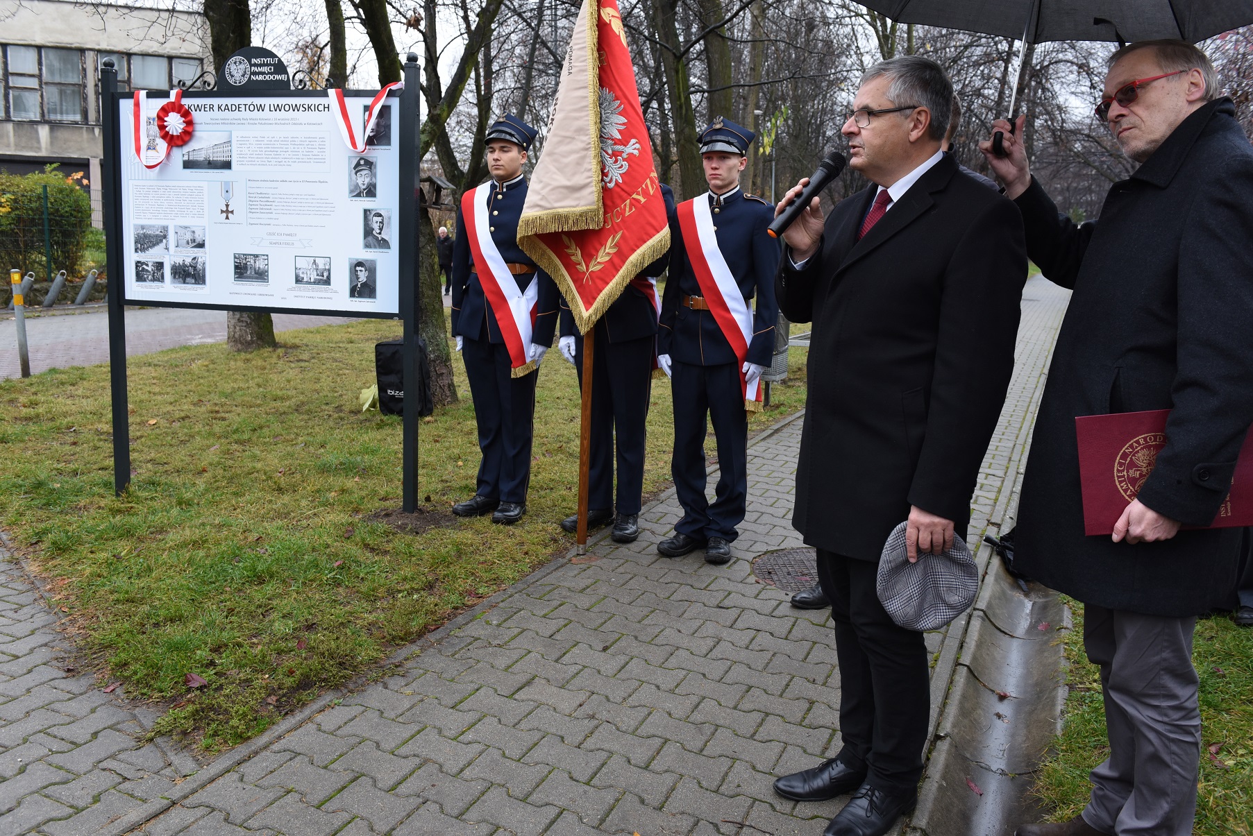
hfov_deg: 65.5
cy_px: 418
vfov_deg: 46.4
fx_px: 975
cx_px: 626
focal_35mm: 28
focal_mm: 28
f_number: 6.3
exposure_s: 1/160
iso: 800
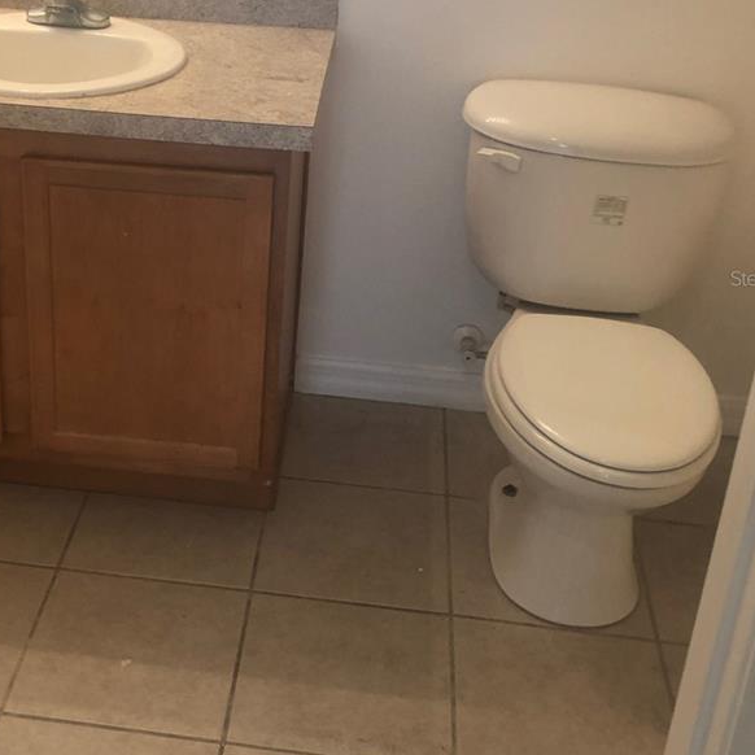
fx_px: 1258
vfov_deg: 33.2
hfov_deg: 33.0
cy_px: 278
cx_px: 239
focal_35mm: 51
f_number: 1.8
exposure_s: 1/24
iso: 32
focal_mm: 4
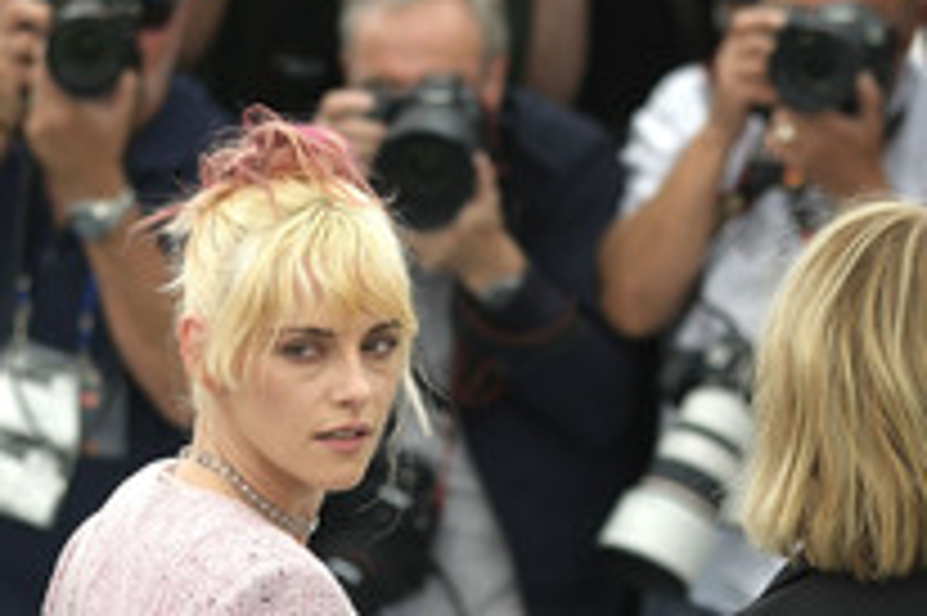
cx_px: 322
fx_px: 7590
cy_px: 643
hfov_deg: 7.0
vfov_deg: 4.6
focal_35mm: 295
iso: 100
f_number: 2.2
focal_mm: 90
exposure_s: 1/1250
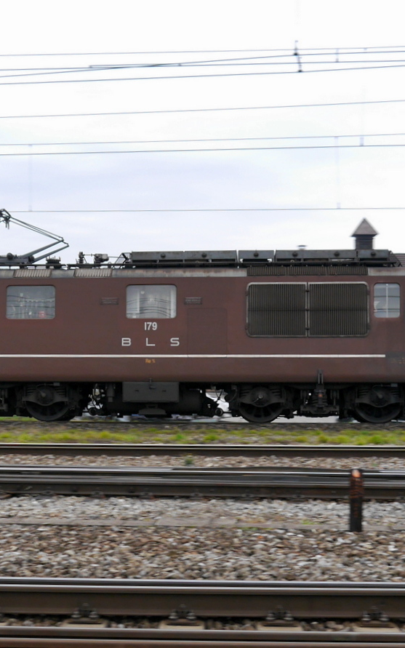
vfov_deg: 49.3
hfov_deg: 31.9
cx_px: 174
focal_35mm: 40
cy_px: 326
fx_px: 706
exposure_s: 1/160
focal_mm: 14
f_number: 4.5
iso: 160
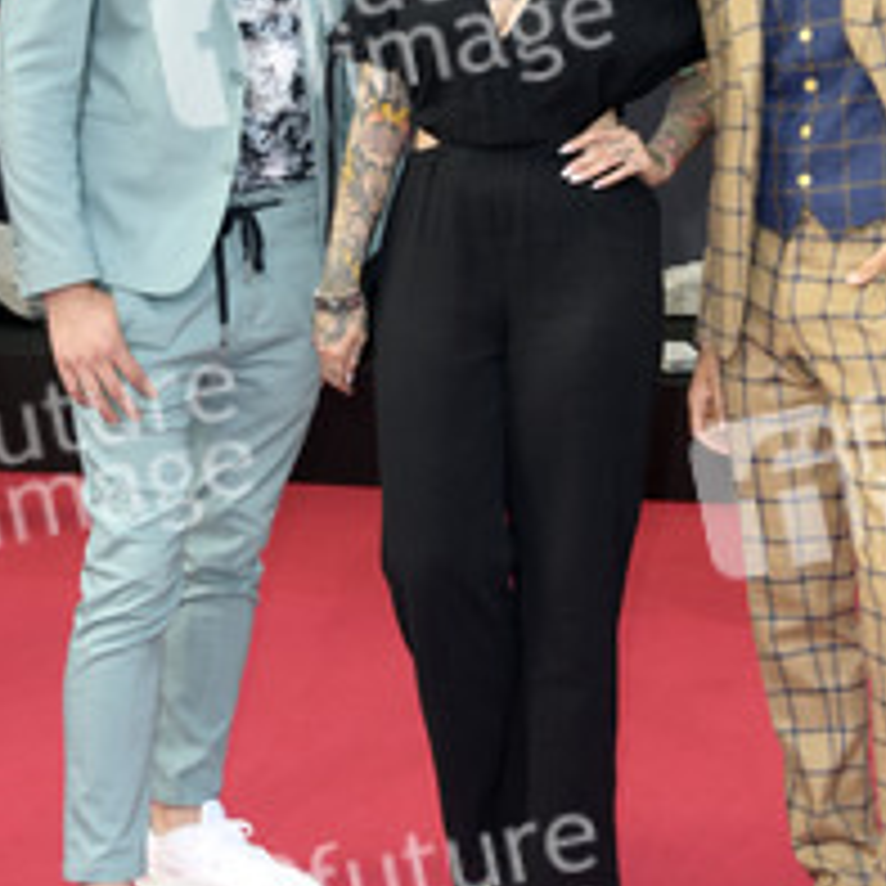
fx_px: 3243
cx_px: 513
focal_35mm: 112
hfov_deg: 15.5
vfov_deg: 15.5
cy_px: 247
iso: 400
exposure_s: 1/250
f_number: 6.3
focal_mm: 65
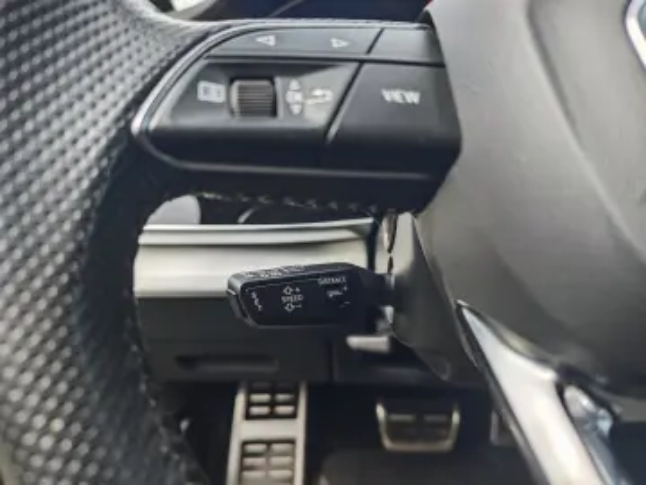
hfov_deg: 73.9
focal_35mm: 23
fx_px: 429
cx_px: 323
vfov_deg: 58.9
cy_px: 242
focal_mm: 6.55
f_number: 1.6
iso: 100
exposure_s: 1/101
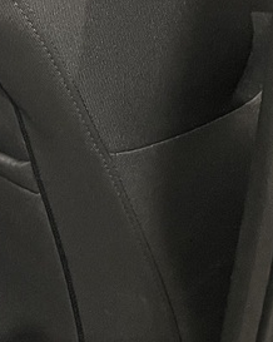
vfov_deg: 14.2
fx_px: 1355
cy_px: 36
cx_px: -460
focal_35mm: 134
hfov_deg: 9.7
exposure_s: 1/50
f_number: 1.6
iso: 250
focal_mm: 4.2
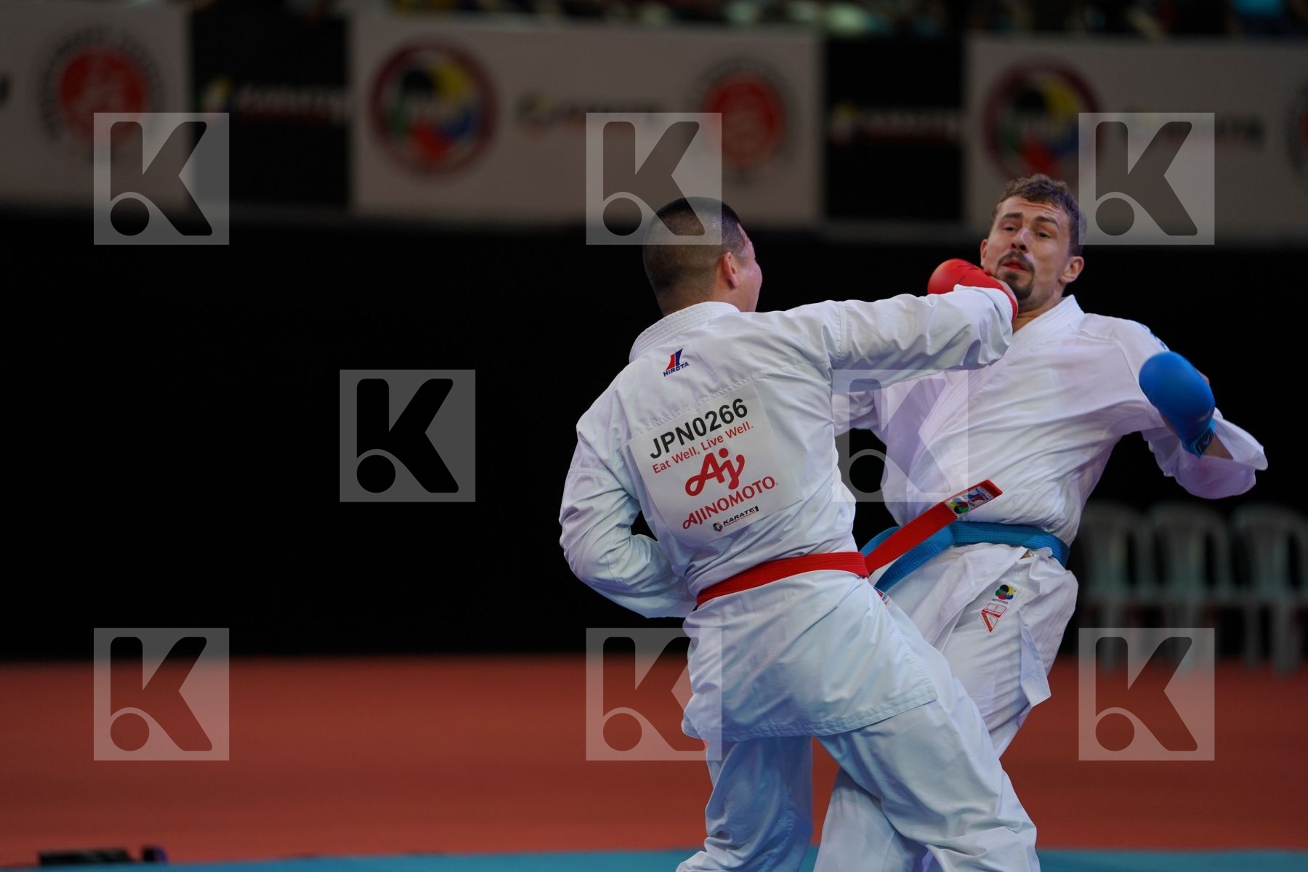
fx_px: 7266
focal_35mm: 200
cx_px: 654
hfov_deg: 10.3
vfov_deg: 6.9
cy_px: 436
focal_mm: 200
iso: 500
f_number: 2.8
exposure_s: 1/1000
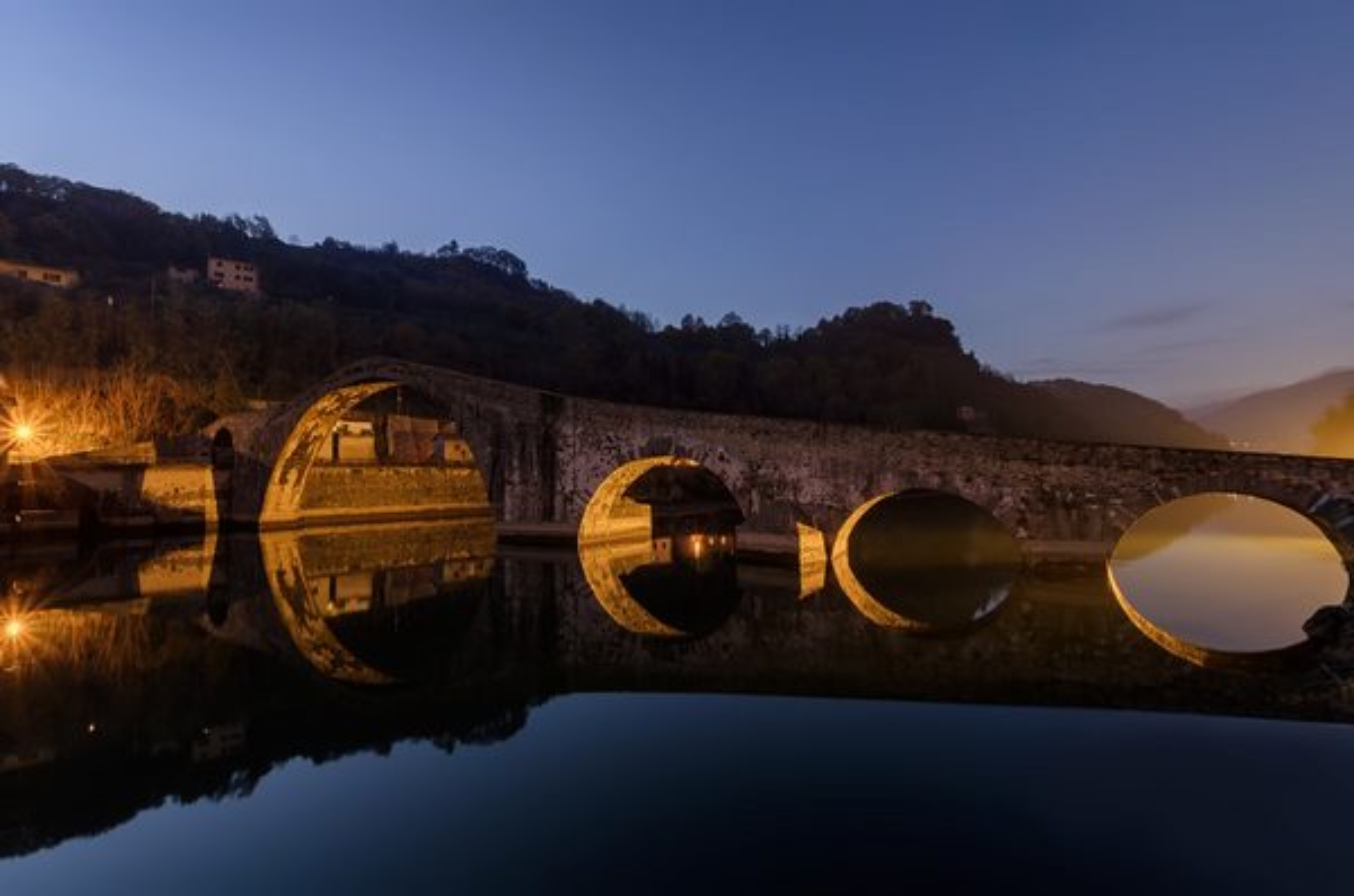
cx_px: 677
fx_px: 563
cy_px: 448
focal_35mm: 15
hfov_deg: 100.5
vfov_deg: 77.0
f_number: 9
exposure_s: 30
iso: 100
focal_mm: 10
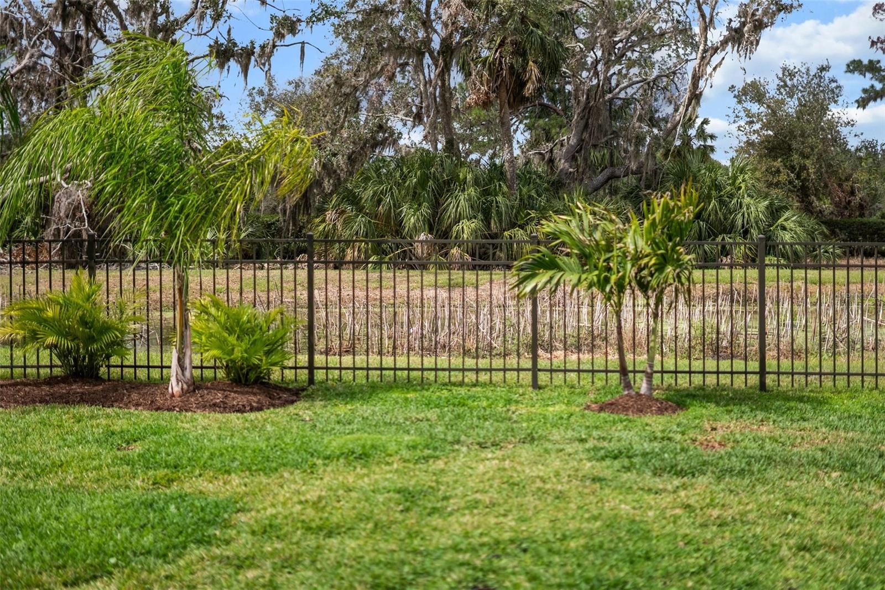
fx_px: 1229
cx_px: 442
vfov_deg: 27.0
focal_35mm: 50
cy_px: 295
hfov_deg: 39.6
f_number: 1.8
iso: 200
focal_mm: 50
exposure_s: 1/6400
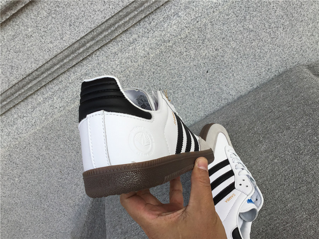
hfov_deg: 58.4
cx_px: 160
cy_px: 120
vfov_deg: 45.4
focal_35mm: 31
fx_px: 286
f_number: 2.4
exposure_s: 1/637
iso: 25
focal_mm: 3.3
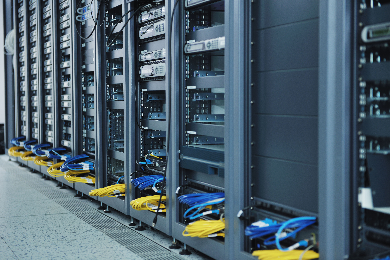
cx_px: 195
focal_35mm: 70
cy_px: 130
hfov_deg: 28.8
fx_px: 758
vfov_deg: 19.5
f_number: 3.5
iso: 50
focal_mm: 70
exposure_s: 1/100
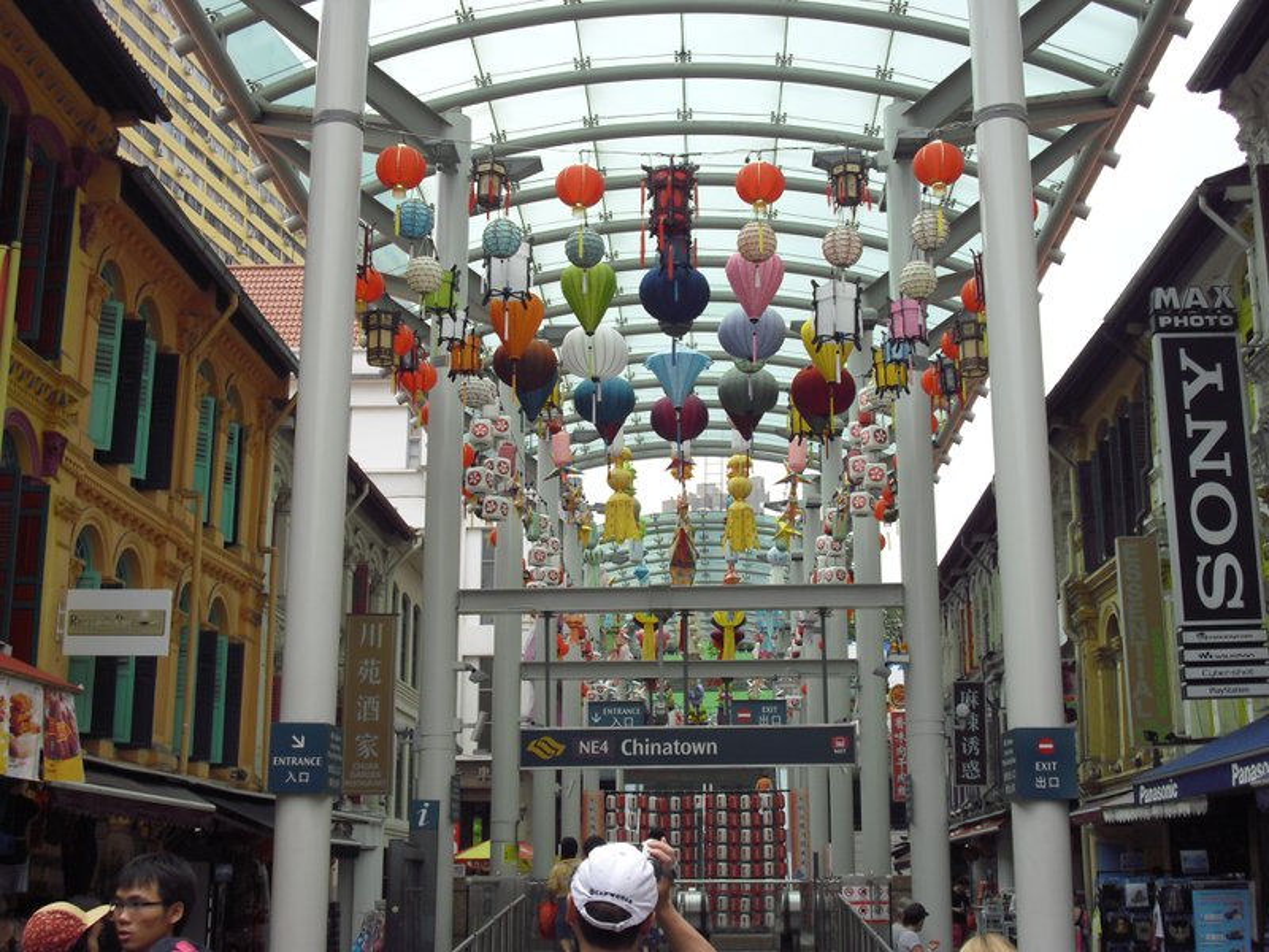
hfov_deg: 41.2
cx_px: 634
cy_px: 476
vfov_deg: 31.5
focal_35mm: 46
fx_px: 1686
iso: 100
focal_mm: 7.6
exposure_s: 1/60
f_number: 8.9
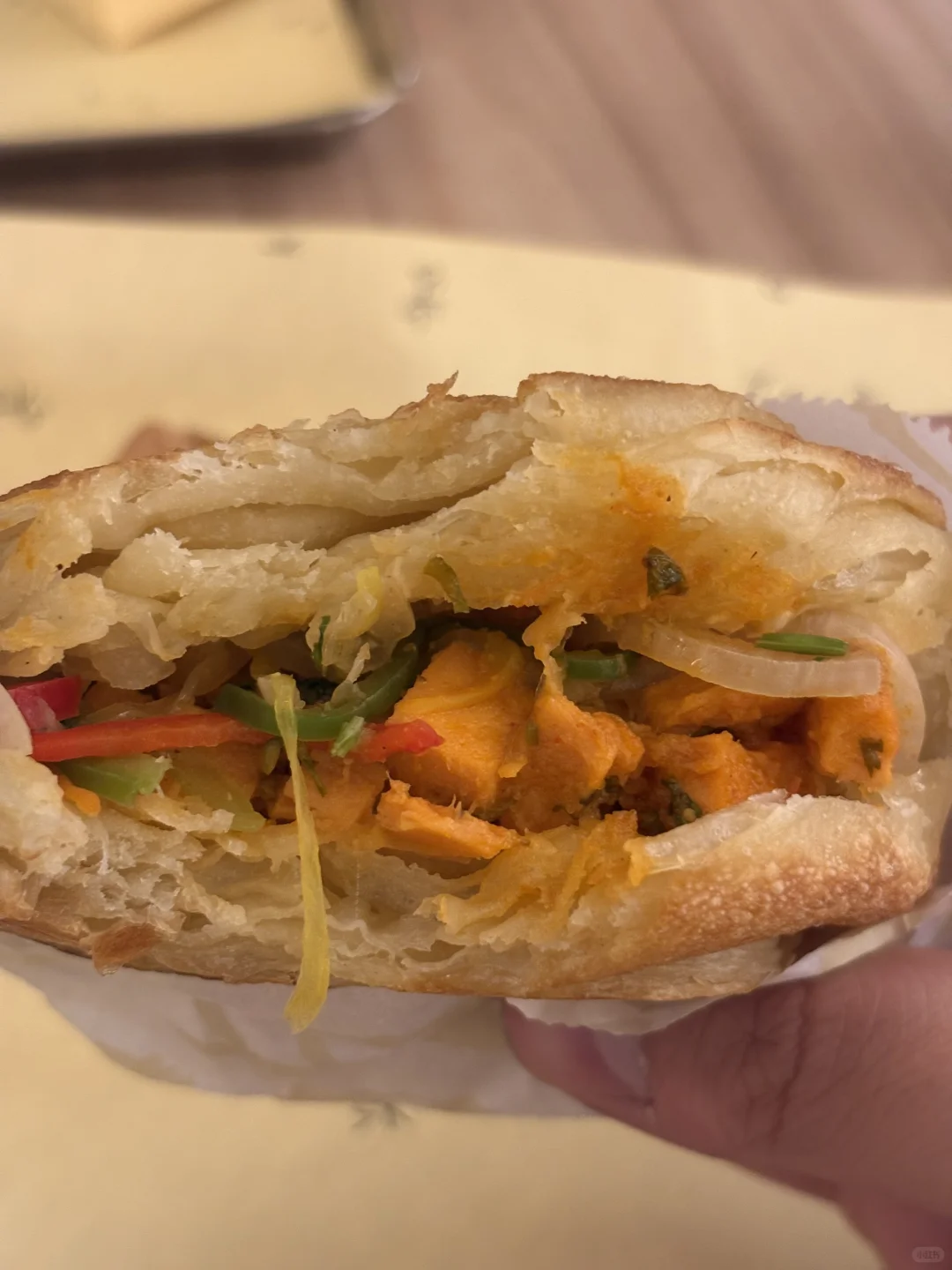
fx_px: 1907
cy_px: 635
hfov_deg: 28.0
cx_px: 476
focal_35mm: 52
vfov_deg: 36.8
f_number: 1.6
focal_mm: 5.96
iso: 160
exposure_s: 1/50
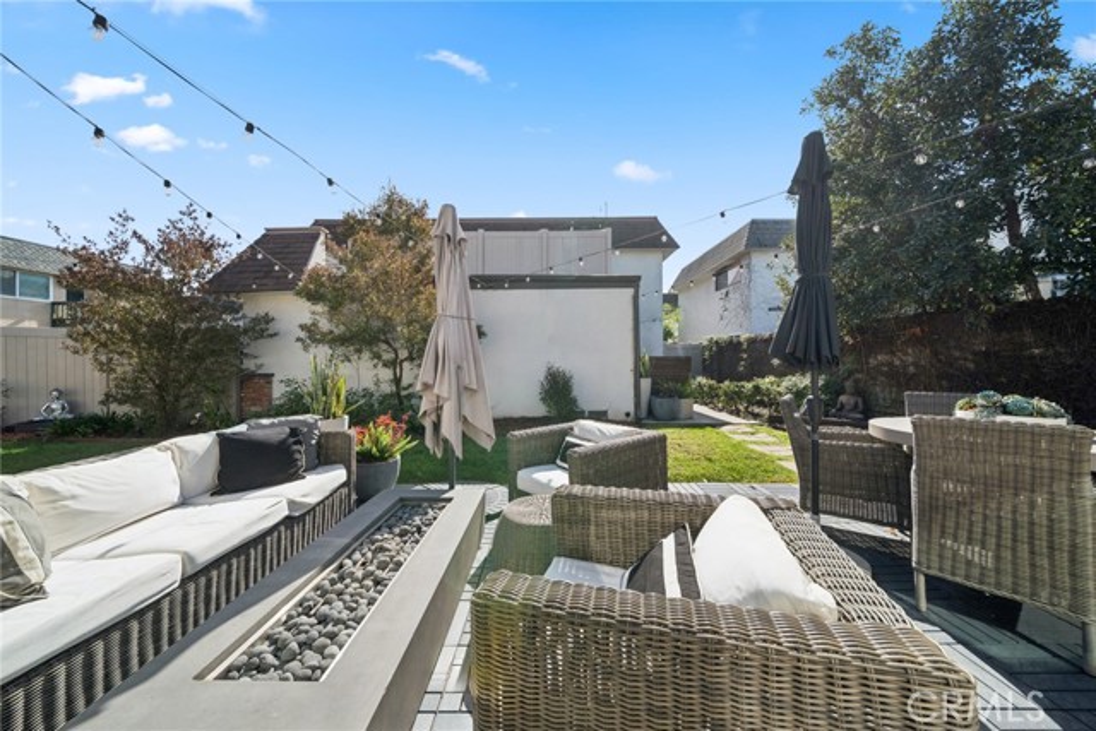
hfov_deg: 112.6
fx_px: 365
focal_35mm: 12
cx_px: 548
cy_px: 366
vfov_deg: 90.0
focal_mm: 12
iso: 400
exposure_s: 1/1250
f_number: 8
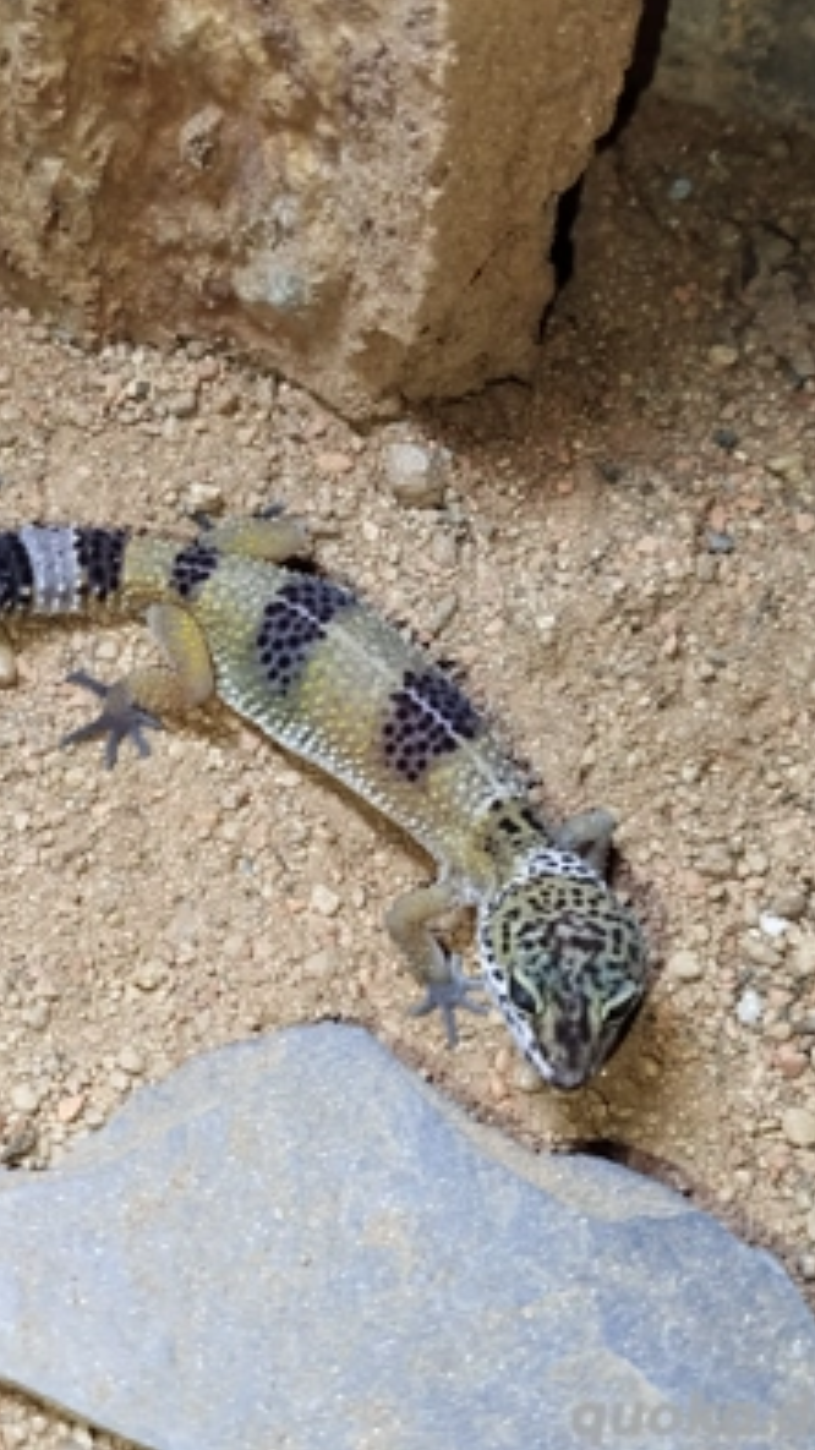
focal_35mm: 53
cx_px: 301
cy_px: 719
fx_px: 2037
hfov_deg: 22.6
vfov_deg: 39.2
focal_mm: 5.31
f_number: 1.7
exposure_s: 1/33
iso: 250
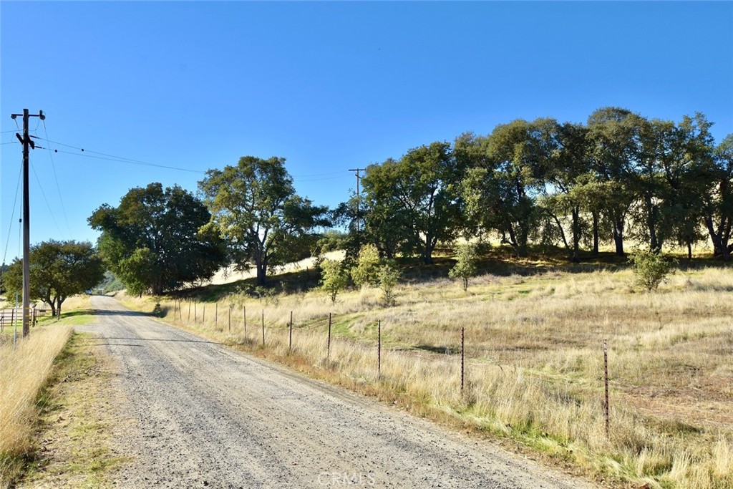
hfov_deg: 61.9
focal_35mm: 30
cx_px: 366
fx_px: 611
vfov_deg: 43.6
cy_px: 244
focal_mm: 20
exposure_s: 1/320
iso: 400
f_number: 11
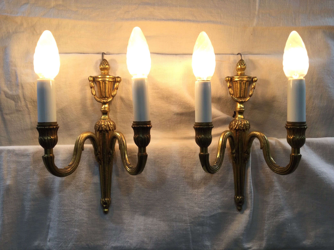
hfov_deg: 58.4
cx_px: 167
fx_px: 299
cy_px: 125
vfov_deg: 45.4
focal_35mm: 31
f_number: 2.4
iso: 25
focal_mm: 3.3
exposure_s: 1/111
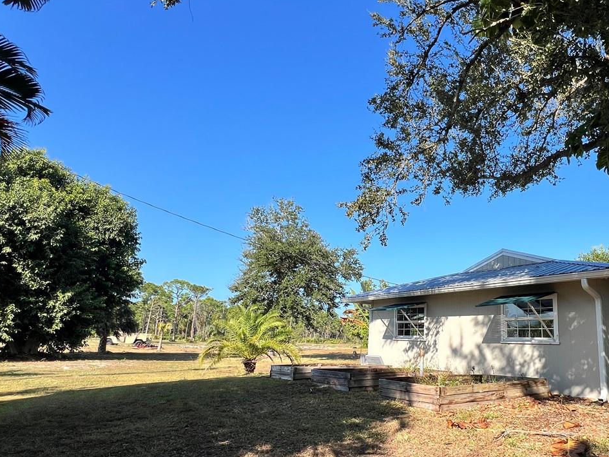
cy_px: 269
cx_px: 405
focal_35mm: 22
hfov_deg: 74.1
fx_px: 387
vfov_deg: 60.7
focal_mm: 1.57
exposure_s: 1/1277
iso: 32
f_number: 1.8
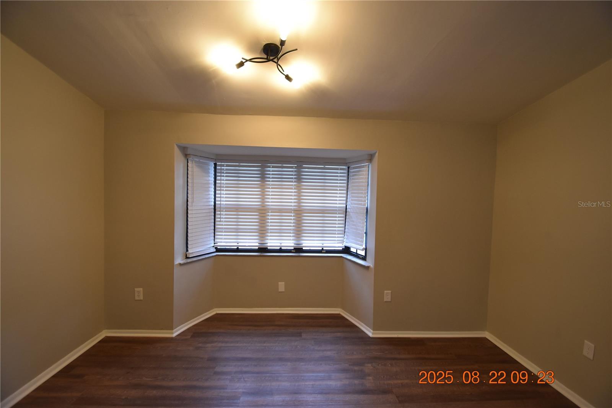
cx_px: 306
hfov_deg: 100.4
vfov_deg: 77.3
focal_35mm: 15
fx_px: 255
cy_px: 204
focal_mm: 10
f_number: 3.5
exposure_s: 1/45
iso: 800
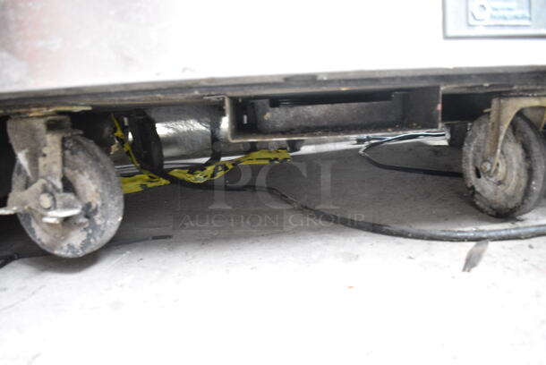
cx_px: 273
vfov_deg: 48.0
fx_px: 410
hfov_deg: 67.3
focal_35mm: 27
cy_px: 182
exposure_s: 1/30
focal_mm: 18
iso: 3600
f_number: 3.5
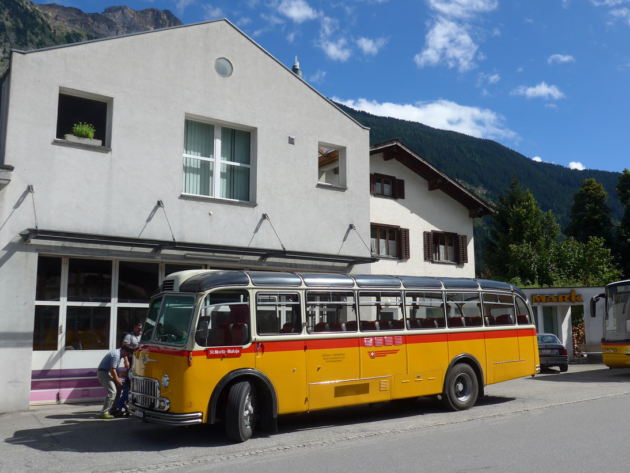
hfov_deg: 53.9
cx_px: 331
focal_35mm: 34
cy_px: 242
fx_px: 619
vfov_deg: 41.8
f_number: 3.2
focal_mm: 6.5
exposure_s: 1/1600
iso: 80
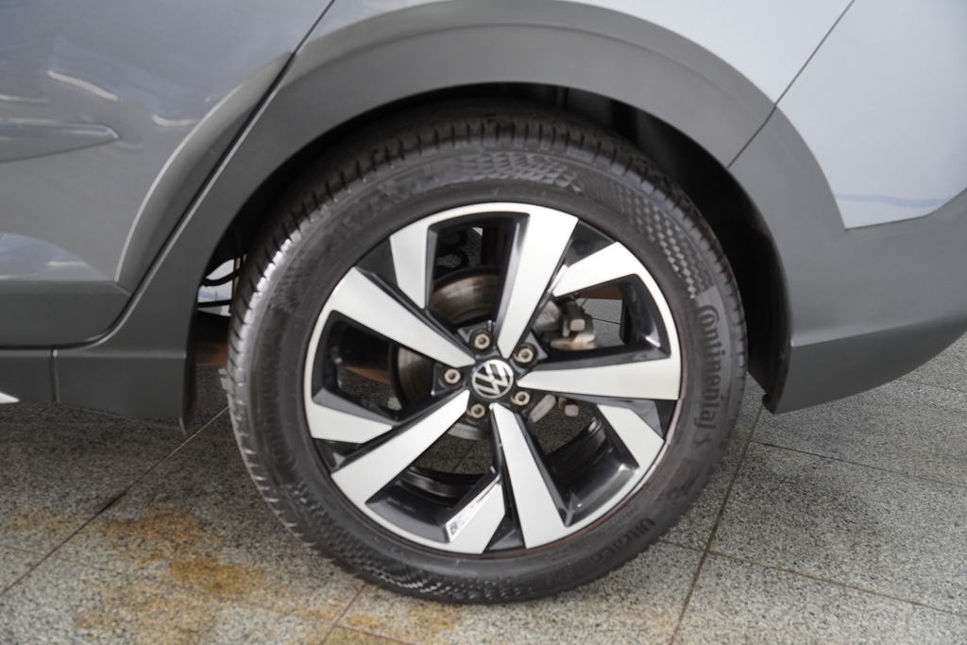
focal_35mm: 60
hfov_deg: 33.4
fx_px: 1612
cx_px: 484
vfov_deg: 22.6
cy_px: 322
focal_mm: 40
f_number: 4
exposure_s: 1/160
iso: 1000
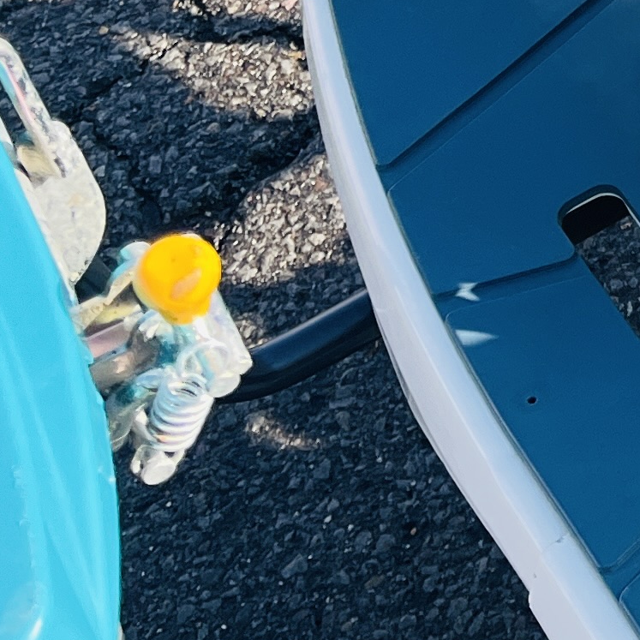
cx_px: 1480
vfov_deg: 13.4
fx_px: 2594
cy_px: -248
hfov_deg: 11.8
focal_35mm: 124
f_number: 1.6
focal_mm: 5.1
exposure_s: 1/913
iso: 50
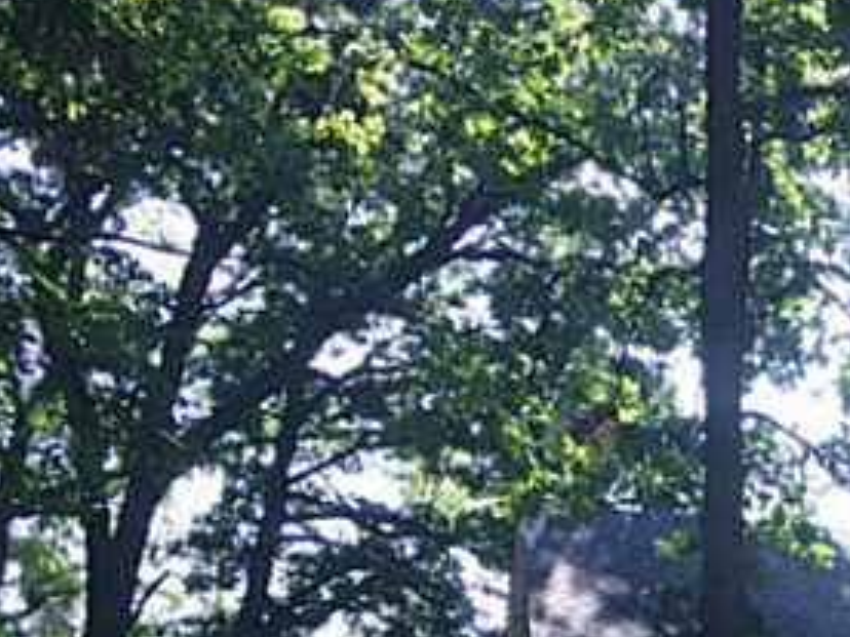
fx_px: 2063
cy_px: 779
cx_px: 1201
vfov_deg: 16.8
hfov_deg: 20.6
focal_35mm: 84
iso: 32
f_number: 2.2
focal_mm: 4.15
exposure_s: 1/179
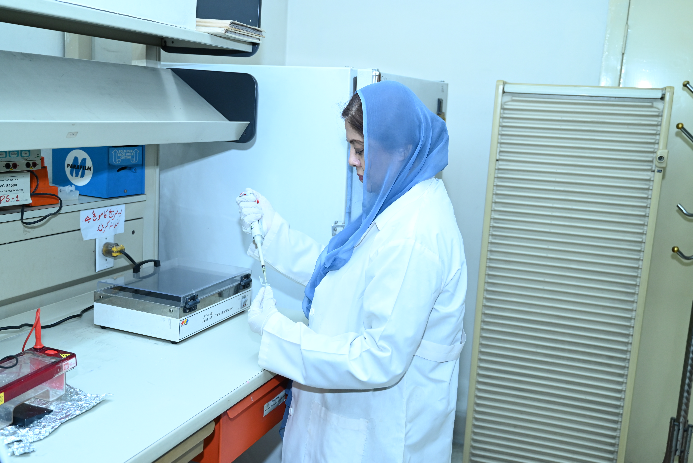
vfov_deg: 38.4
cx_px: 346
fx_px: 664
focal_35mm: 34
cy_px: 232
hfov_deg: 55.1
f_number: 4
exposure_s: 1/200
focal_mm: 34.5
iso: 1250
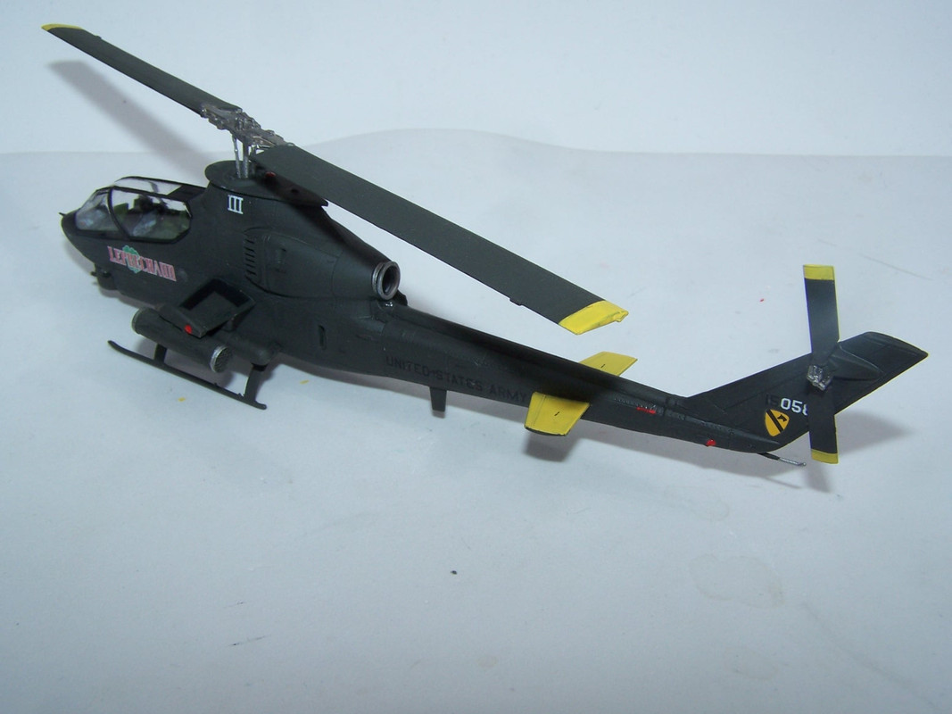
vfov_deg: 37.7
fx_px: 1045
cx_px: 476
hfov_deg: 49.0
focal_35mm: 38
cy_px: 357
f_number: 5.6
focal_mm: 6.3
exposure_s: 1/1500
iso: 80
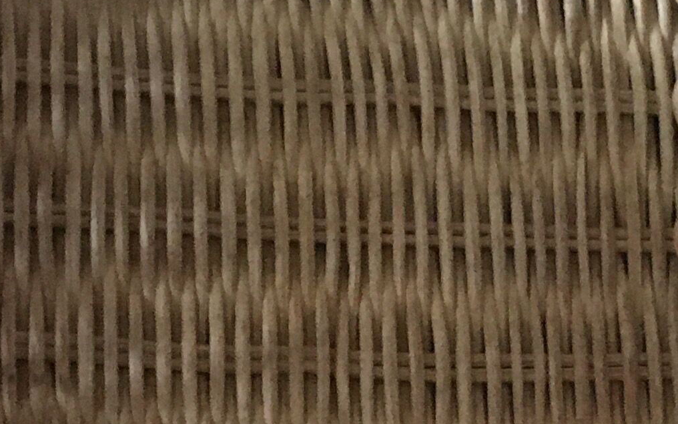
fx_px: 2254
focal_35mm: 122
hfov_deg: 17.1
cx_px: 444
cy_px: 532
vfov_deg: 10.5
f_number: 2.2
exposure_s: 1/17
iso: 320
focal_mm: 4.15
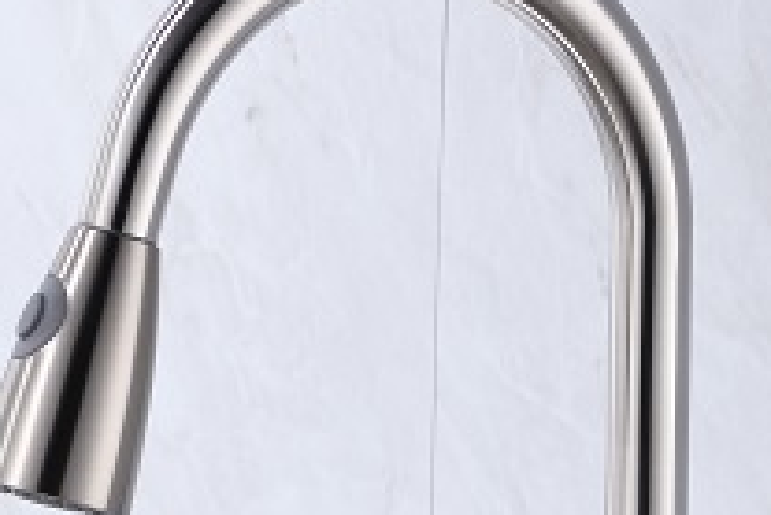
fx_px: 5401
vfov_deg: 5.5
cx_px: -156
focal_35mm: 252
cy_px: 322
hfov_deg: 8.1
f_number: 10
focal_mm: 70
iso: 100
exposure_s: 1/100
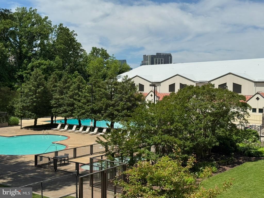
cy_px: 99
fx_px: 366
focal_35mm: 48
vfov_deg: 30.3
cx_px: 132
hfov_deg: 39.7
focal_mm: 6.76
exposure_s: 1/7092
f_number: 1.78
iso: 64
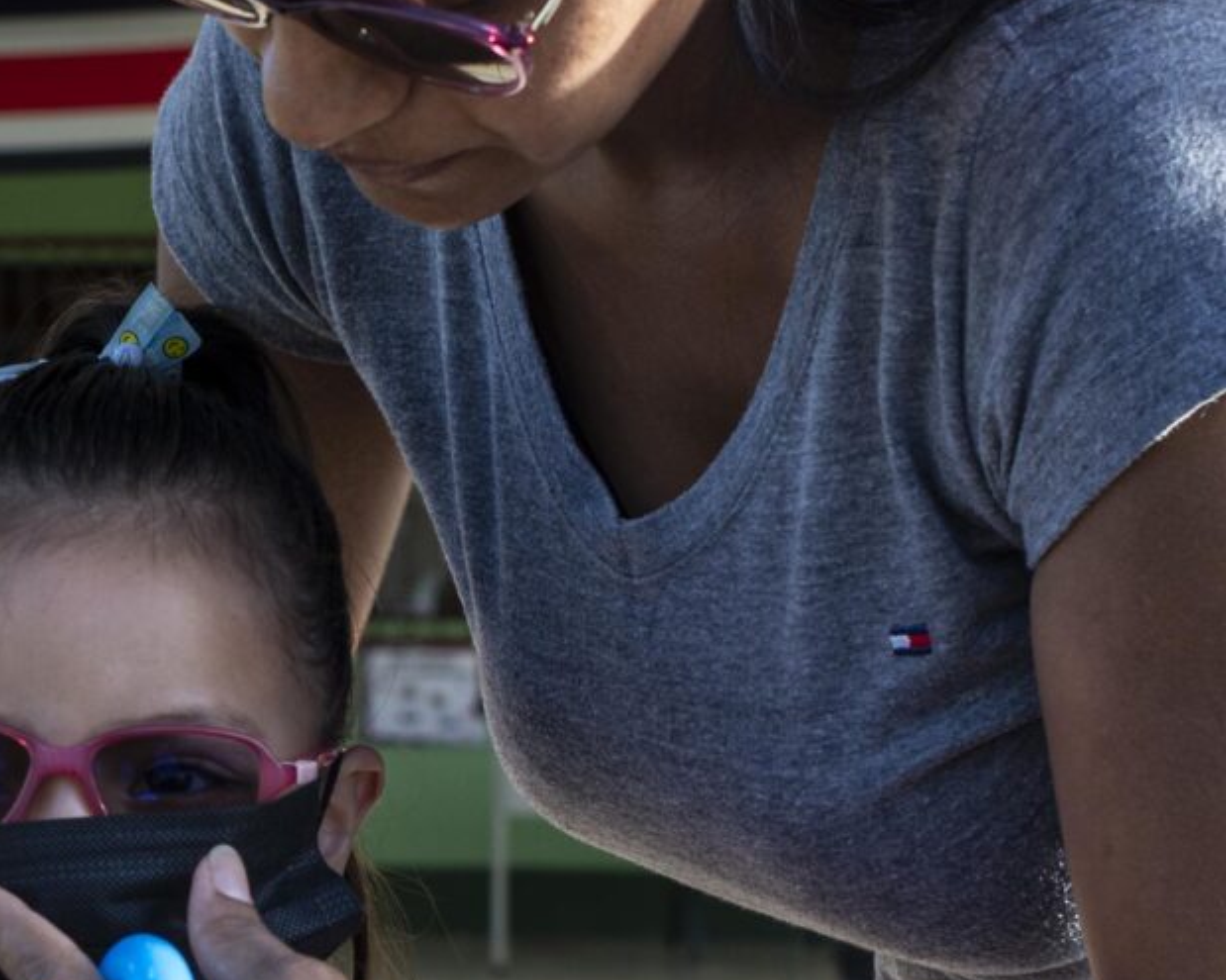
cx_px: 26
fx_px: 4934
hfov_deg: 14.0
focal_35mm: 136
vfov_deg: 11.3
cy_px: 638
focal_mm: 35
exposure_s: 1/250
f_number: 5.6
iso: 160
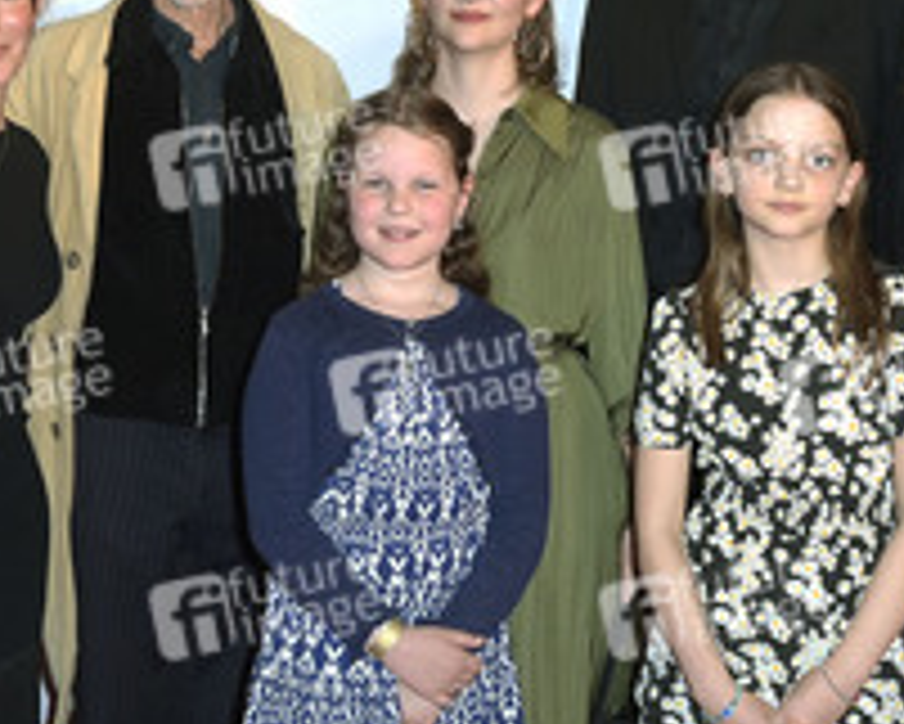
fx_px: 2141
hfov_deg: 23.8
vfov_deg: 19.2
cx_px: 326
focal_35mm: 80
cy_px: 270
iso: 640
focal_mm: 38
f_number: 5.6
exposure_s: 1/200
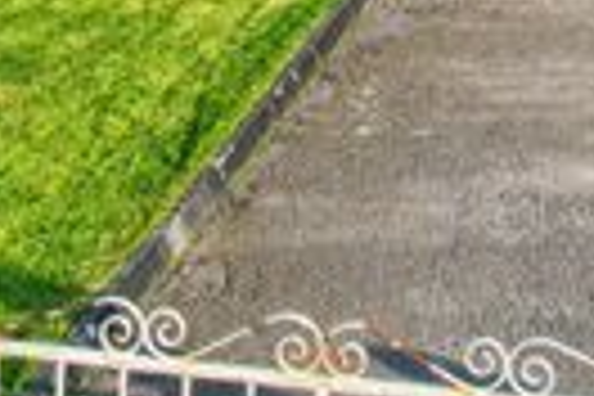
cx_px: 234
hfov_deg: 17.0
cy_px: -526
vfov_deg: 10.1
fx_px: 1980
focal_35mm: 120
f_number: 2.8
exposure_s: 1/1500
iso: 130
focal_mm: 8.4
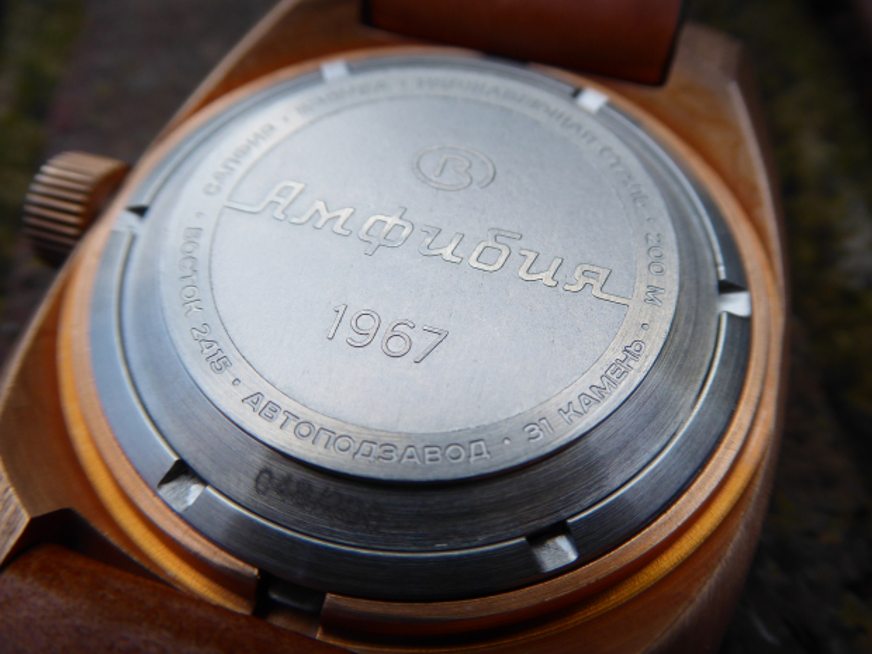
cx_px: 436
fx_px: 731
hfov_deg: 61.7
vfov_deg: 48.2
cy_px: 327
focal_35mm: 29
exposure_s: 1/500
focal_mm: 5
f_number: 3.5
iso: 80
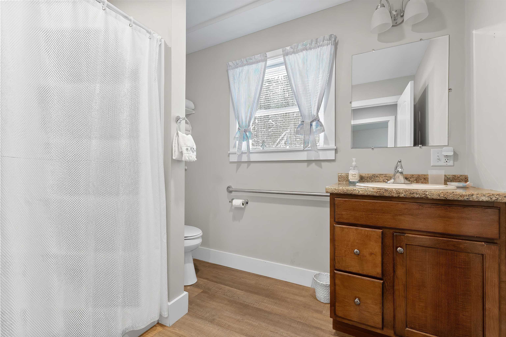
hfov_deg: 100.4
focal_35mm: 15
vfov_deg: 77.3
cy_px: 168
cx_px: 253
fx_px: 211
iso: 500
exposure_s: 1/4
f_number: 9
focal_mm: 10
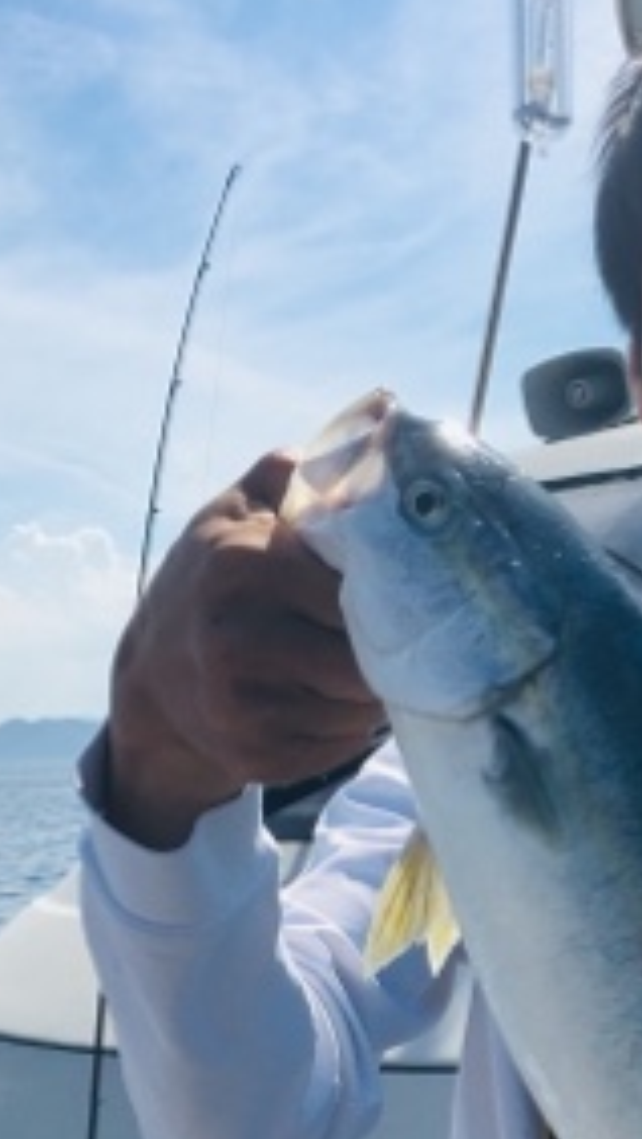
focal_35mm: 56
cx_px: 563
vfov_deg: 35.3
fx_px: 1692
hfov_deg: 21.1
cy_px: 998
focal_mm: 4.15
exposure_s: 1/2331
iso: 25
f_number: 2.2
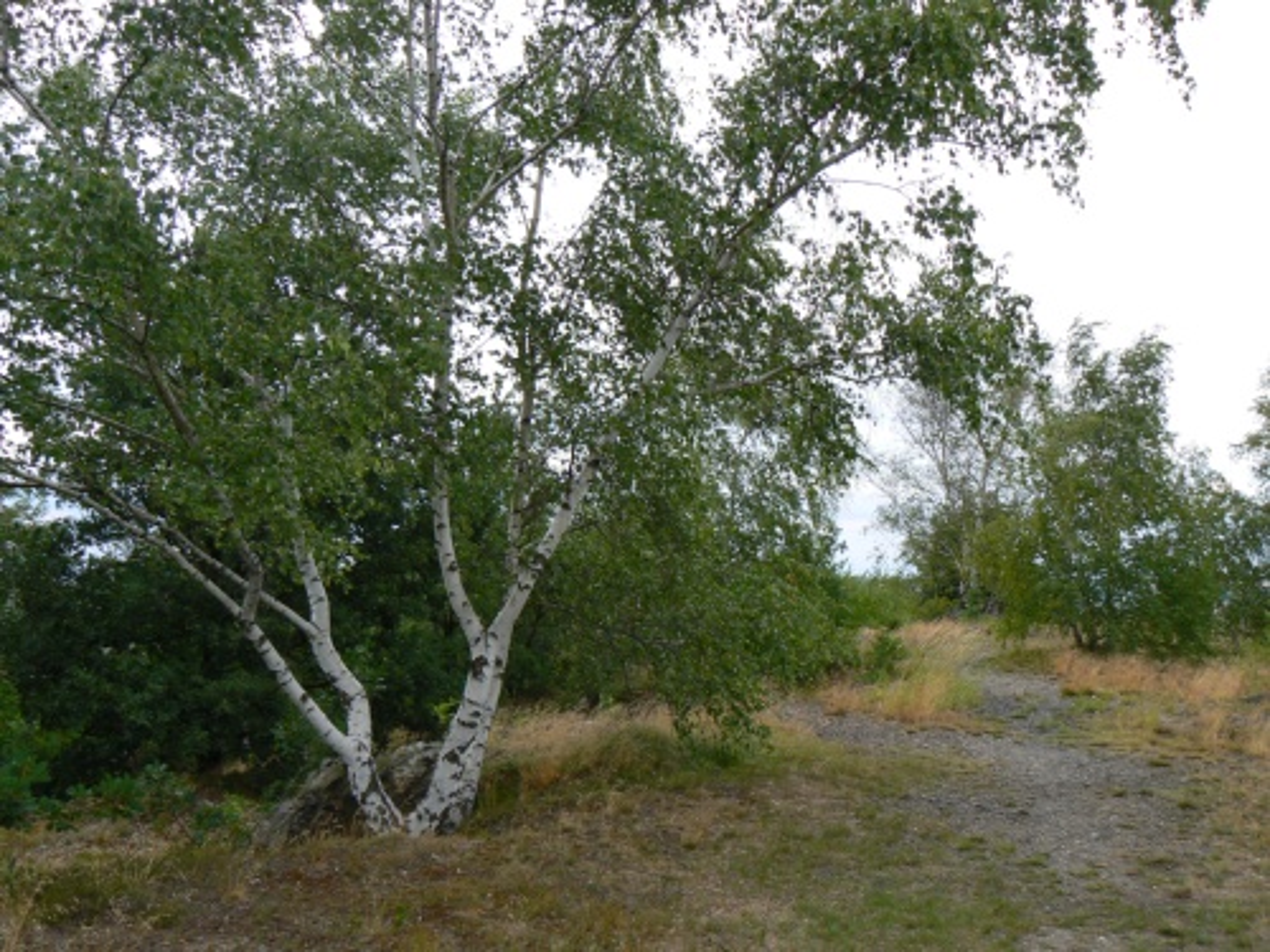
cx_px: 635
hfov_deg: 51.4
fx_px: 1321
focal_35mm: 36
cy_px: 476
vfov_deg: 39.7
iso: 80
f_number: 5.6
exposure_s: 1/125
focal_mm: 6
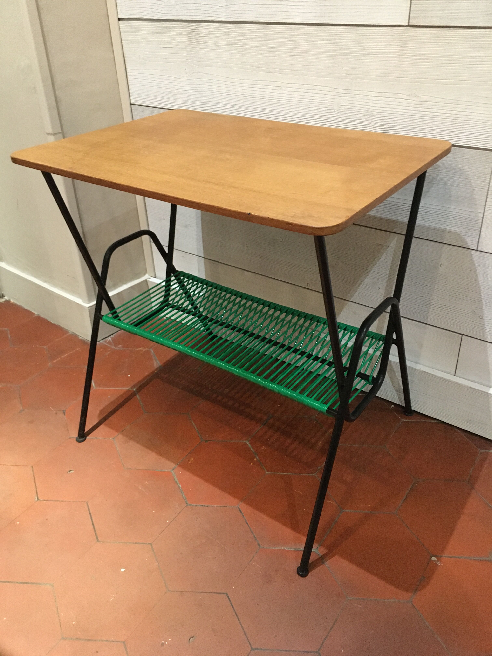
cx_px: 246
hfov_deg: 48.2
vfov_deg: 61.7
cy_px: 328
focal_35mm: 29
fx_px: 550
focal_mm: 4.15
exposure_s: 1/17
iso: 250
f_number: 2.2
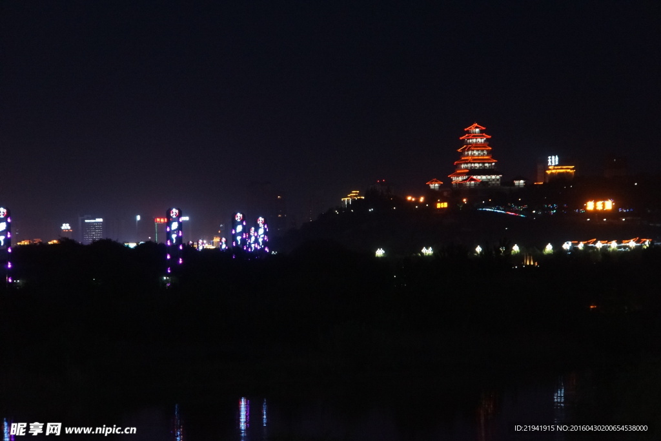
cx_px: 330
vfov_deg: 7.0
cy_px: 220
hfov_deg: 10.5
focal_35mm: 195
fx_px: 3581
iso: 6400
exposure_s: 1/25
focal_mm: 130
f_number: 6.3
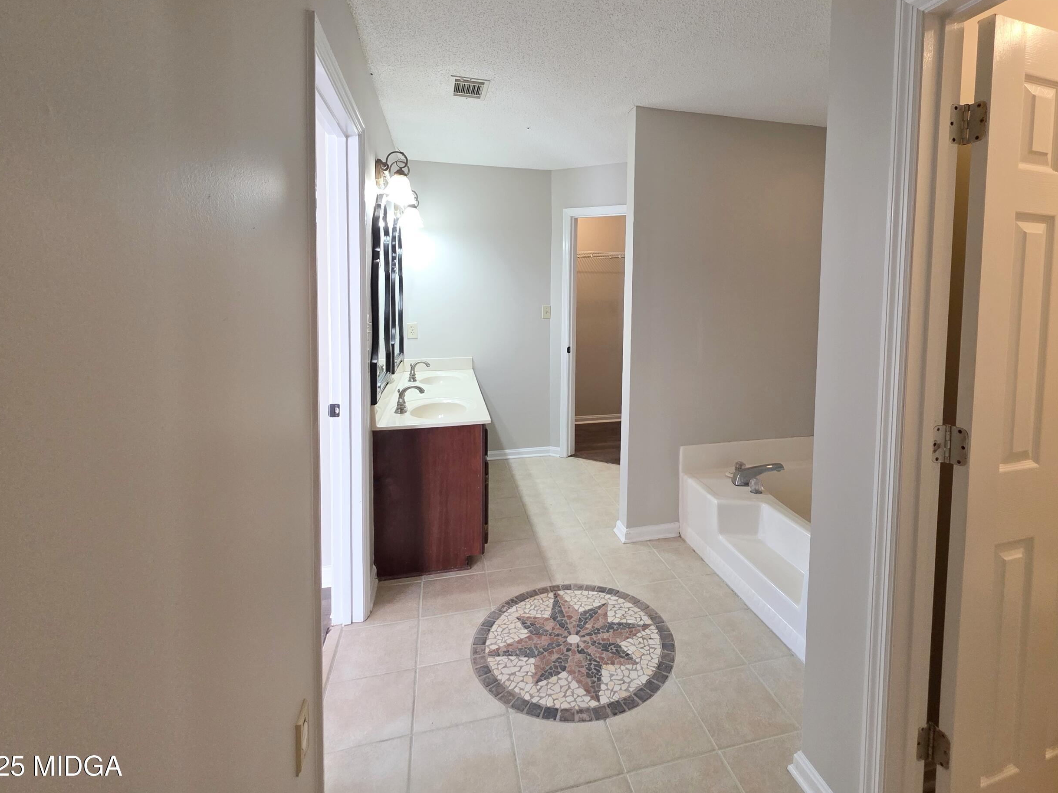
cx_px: 593
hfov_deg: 94.1
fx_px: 489
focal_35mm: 16
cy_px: 323
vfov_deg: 77.3
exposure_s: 1/120
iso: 250
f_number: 1.9
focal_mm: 2.2
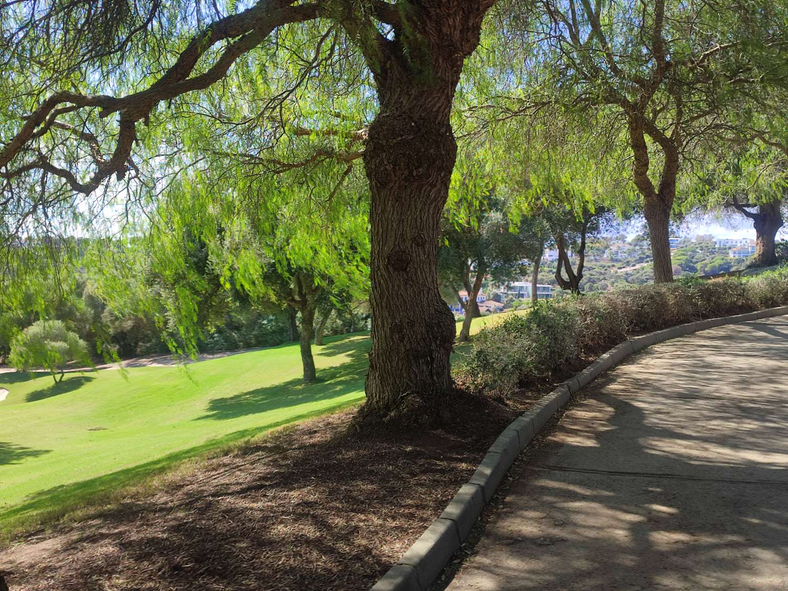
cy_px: 296
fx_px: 546
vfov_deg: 56.8
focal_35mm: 24
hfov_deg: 71.6
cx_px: 394
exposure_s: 1/268
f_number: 1.89
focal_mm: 5.89
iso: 50
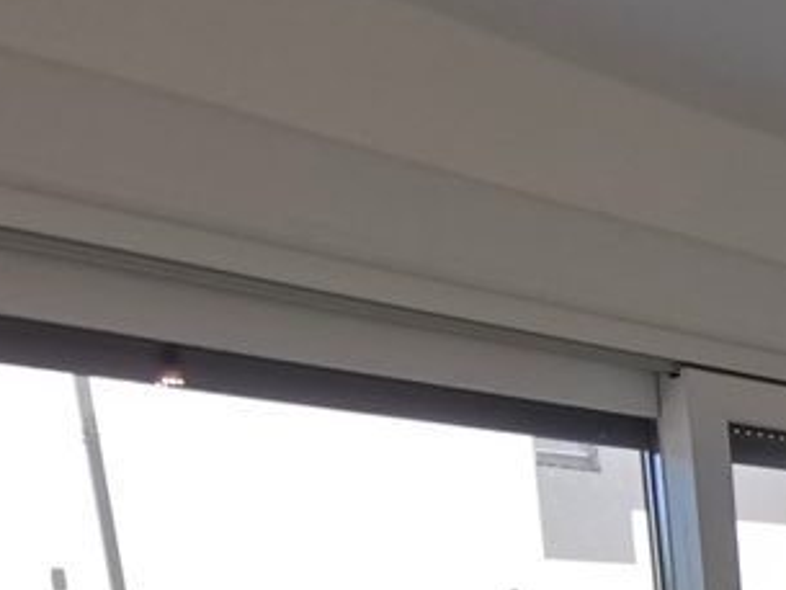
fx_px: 1431
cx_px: 1423
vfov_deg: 19.6
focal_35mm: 63
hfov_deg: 20.8
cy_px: 938
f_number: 2.2
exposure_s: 1/172
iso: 50
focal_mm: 2.35
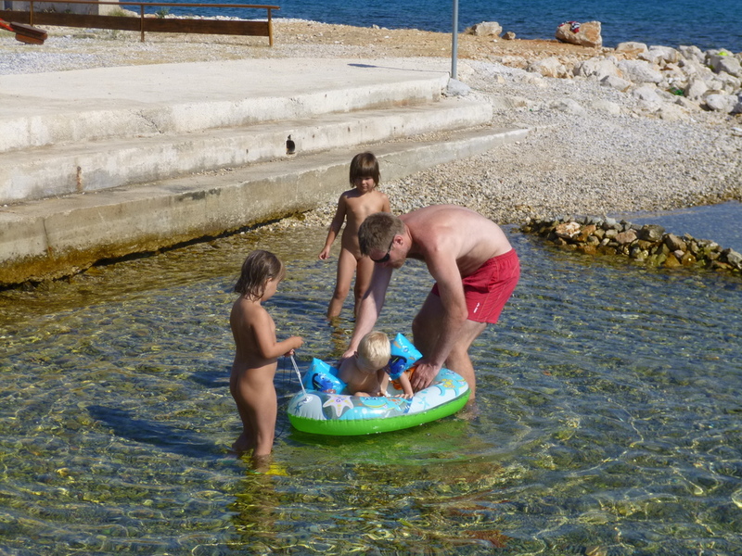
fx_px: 1372
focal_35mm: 64
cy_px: 278
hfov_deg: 30.3
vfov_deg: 22.9
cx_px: 371
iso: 100
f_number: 4.5
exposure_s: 1/800
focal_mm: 11.5
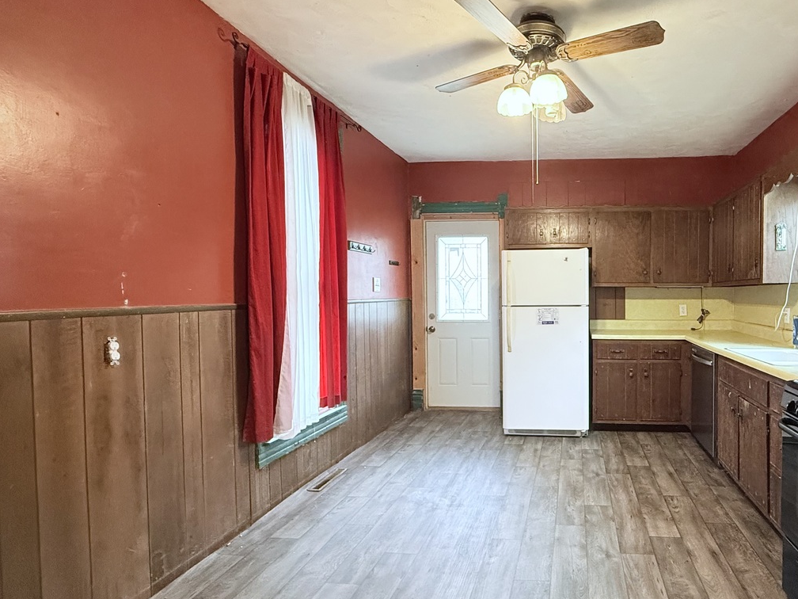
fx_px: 461
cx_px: 542
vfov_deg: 65.9
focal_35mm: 20
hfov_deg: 78.7
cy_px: 311
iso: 640
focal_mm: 2.22
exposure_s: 1/60
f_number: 2.2
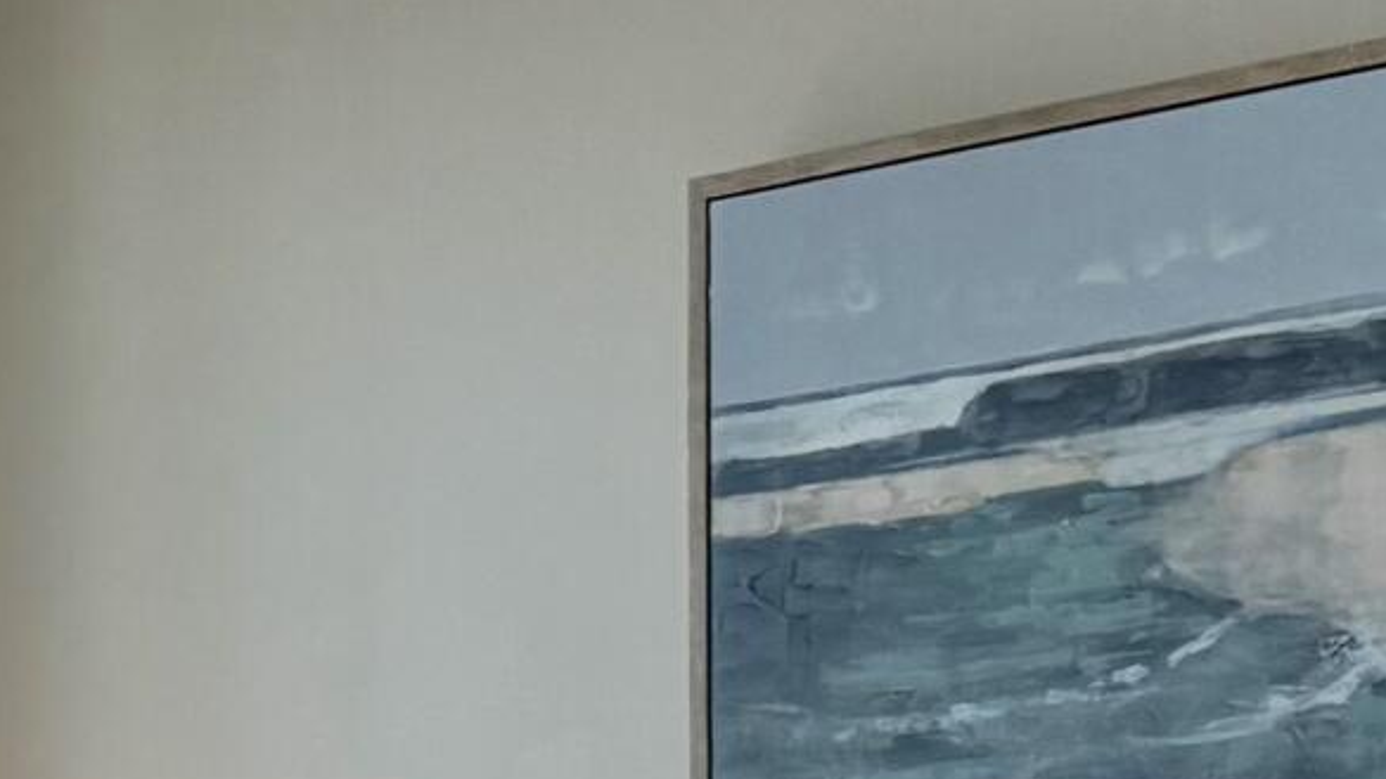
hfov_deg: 15.6
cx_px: -173
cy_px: 1433
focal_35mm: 134
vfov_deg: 8.7
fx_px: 4924
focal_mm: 6.76
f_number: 1.78
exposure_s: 1/683
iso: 100
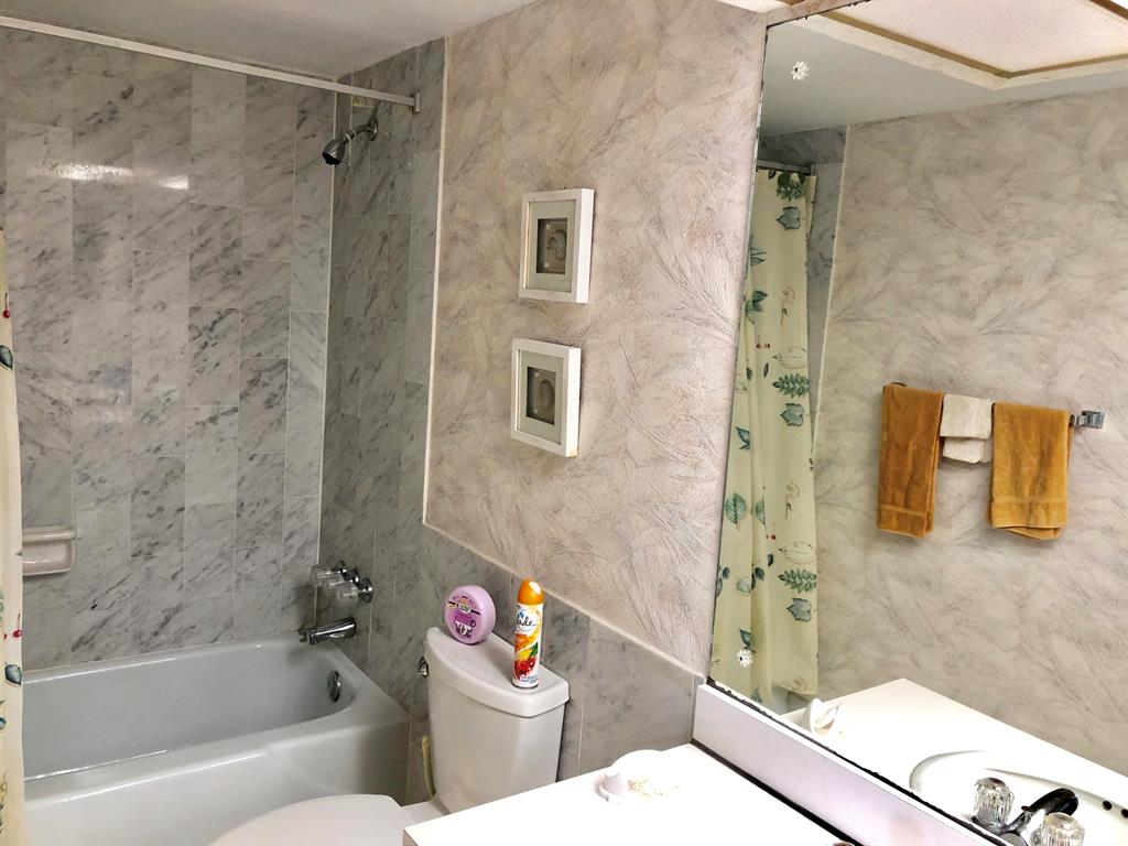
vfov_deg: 49.7
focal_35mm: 28
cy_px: 423
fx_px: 912
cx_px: 564
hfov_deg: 63.4
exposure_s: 1/20
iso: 40
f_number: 1.8
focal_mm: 4
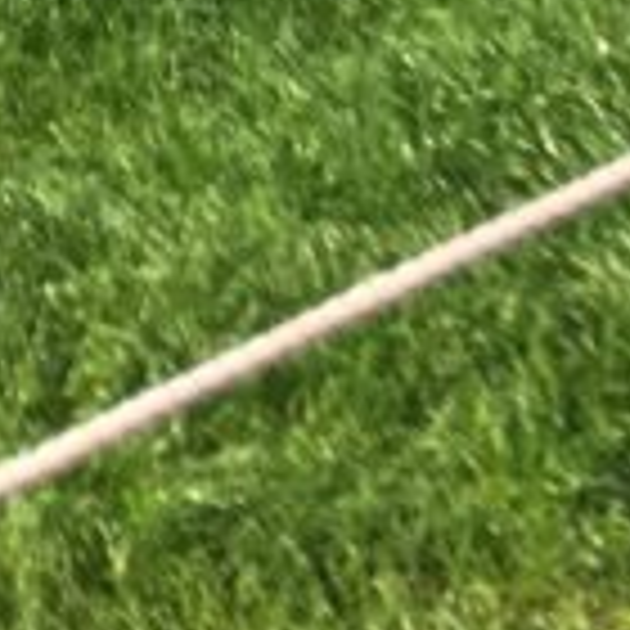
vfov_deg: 8.6
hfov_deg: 8.9
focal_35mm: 187
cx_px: -558
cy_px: -792
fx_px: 3850
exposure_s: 1/739
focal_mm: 4.15
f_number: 2.2
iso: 25
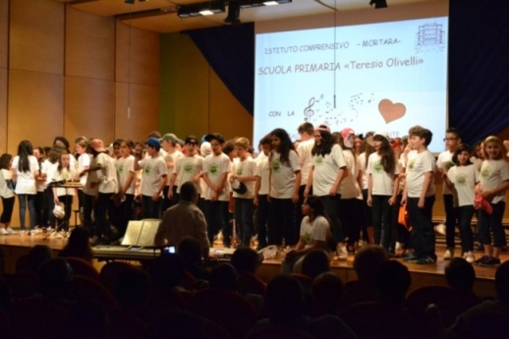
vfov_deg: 25.0
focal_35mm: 54
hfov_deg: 36.9
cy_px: 170
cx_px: 254
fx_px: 763
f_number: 5
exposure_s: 1/60
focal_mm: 36
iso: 3200
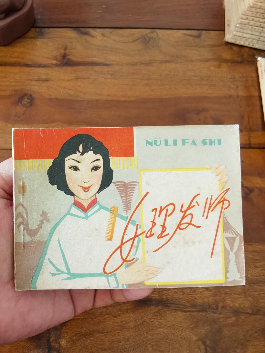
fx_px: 276
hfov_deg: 51.4
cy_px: 176
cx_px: 132
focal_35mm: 27
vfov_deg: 65.3
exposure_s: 1/40
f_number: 2.2
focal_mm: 2.26
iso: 160
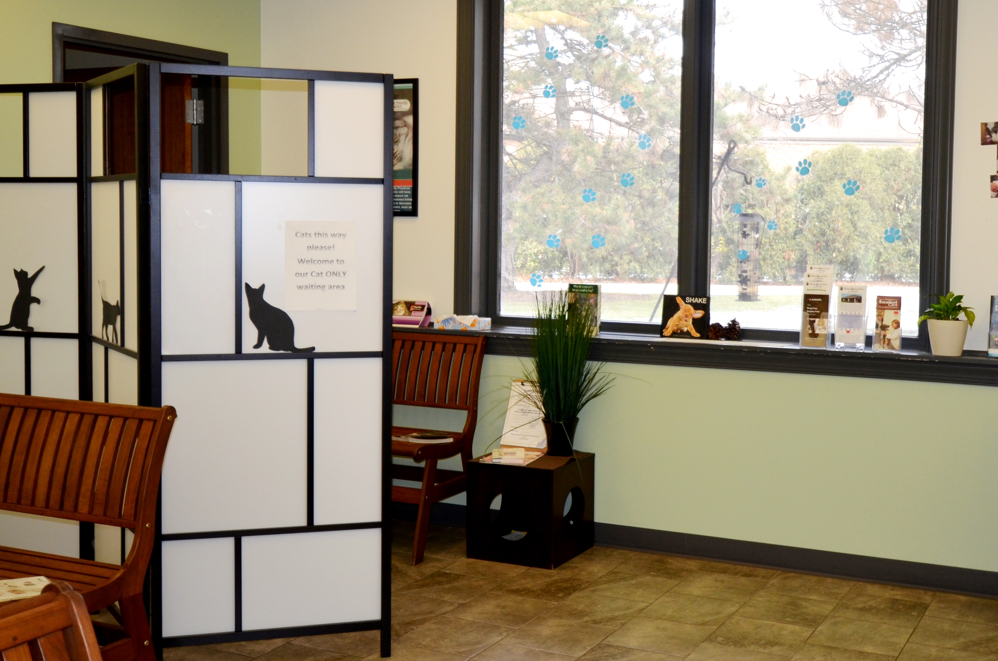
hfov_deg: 43.8
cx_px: 572
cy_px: 254
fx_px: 1239
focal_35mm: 45
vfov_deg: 29.8
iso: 400
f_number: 4.2
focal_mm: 19
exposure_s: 1/160
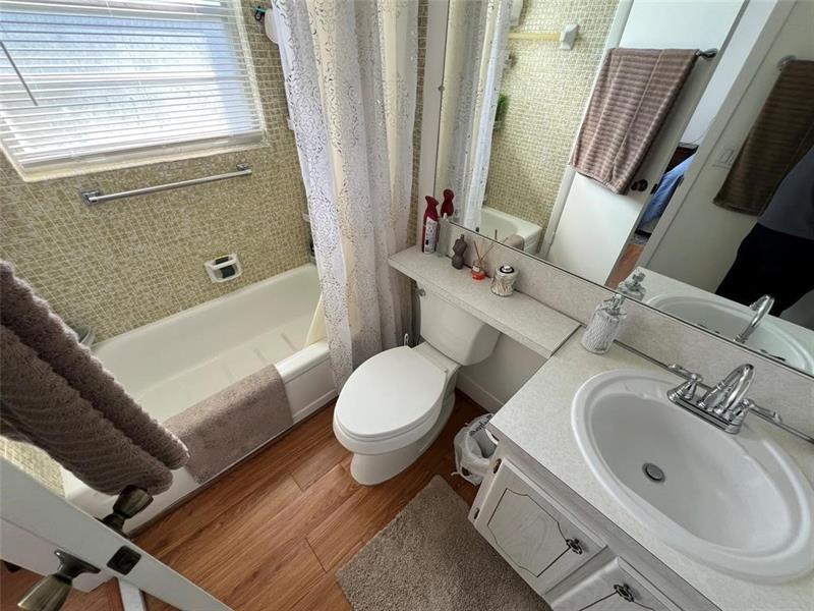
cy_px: 306
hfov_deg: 106.2
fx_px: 306
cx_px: 407
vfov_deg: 89.9
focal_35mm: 13
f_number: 1.8
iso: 50
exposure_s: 1/99
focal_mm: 1.57
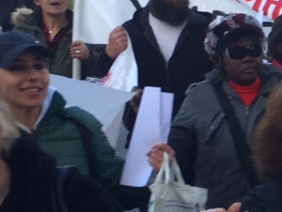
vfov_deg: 9.4
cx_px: 513
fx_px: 1280
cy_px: 180
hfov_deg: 11.6
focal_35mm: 157
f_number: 2.2
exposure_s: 1/211
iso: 32
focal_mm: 4.15
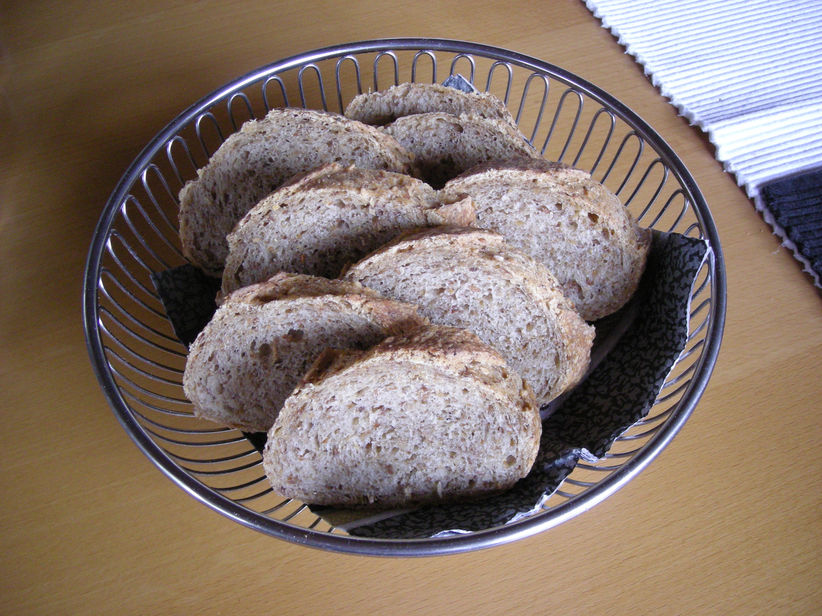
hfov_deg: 52.6
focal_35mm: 35
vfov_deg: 40.7
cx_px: 411
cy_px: 308
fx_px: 831
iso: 262
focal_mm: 5.7
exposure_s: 1/61
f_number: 2.8
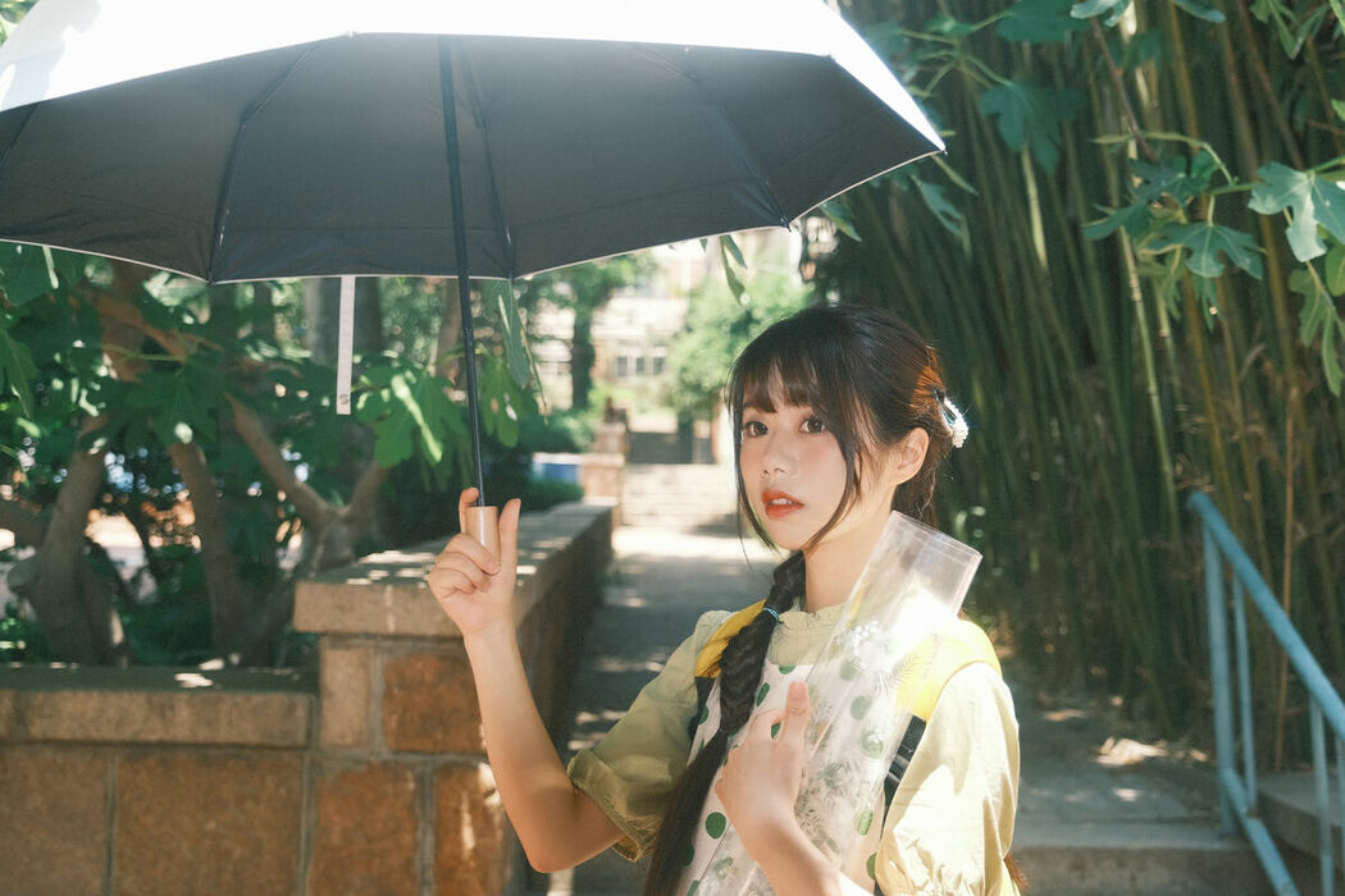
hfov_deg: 46.4
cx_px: 672
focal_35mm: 42
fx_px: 1569
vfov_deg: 31.9
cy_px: 448
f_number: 2.8
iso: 400
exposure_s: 1/500
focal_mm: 28.3
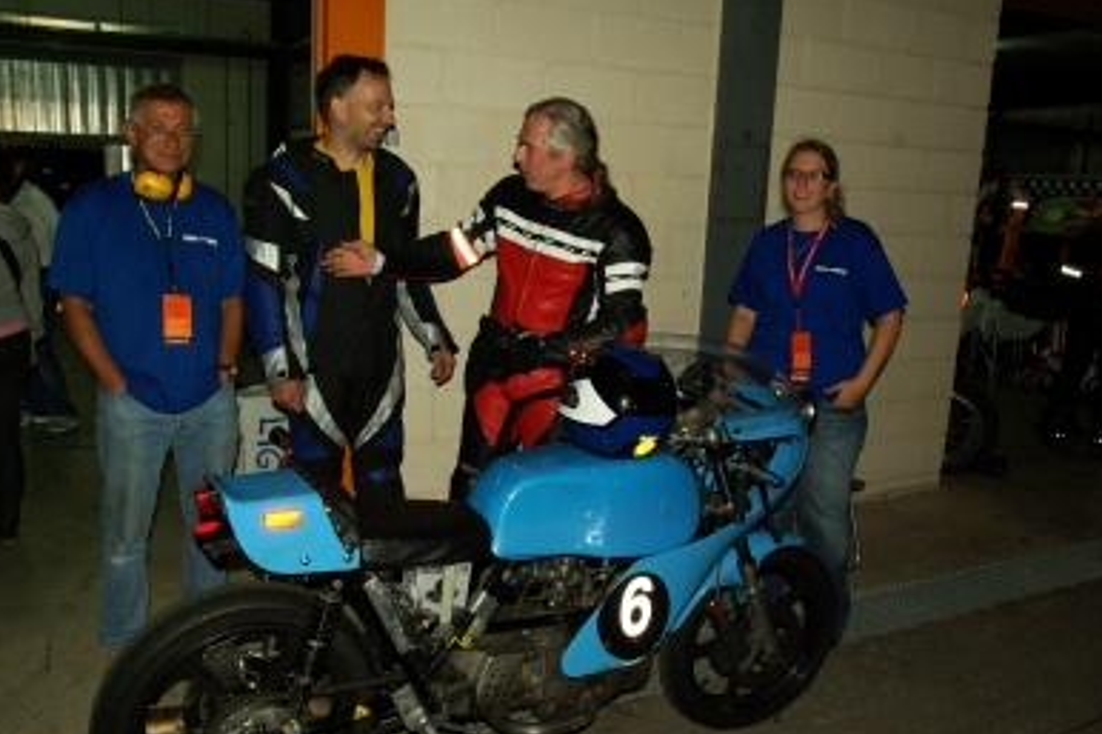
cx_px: 522
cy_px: 368
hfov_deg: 62.6
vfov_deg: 44.1
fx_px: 905
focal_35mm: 30
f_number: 8
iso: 400
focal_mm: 17
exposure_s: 1/30
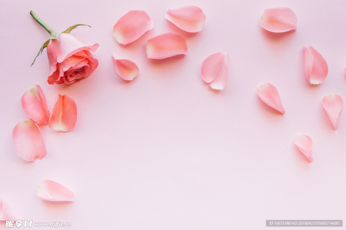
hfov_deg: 46.4
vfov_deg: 31.8
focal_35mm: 42
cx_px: 173
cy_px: 115
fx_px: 403
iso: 400
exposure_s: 1/125
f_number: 10
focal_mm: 28
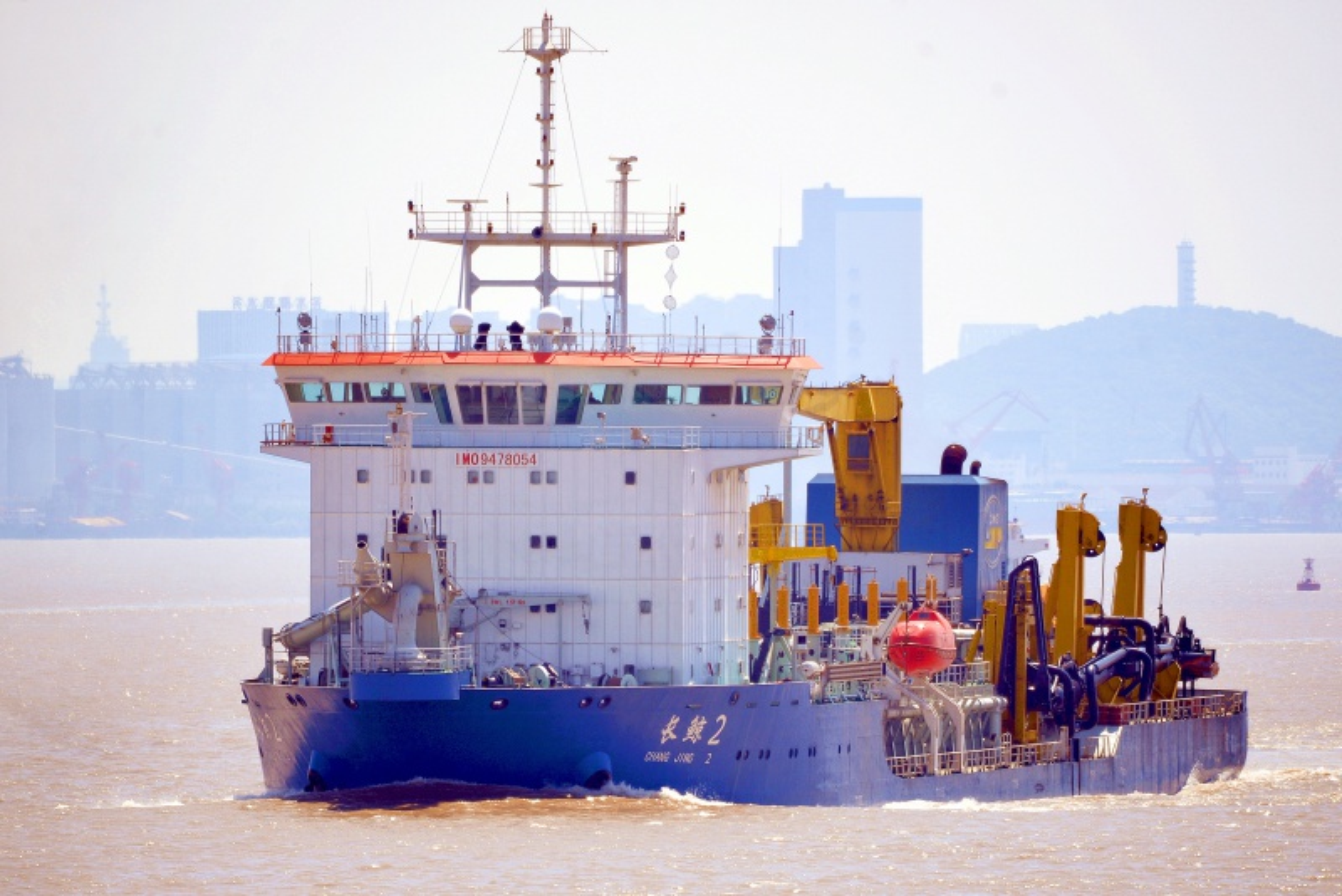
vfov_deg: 2.3
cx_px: 671
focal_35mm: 600
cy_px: 448
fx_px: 22374
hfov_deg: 3.4
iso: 200
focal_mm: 600
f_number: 7.1
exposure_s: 1/800
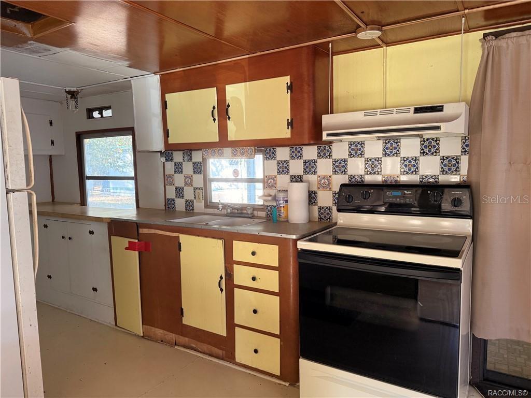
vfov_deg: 56.8
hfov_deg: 71.6
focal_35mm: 24
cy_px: 199
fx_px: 368
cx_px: 266
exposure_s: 1/76
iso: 200
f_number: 1.78
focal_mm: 6.76
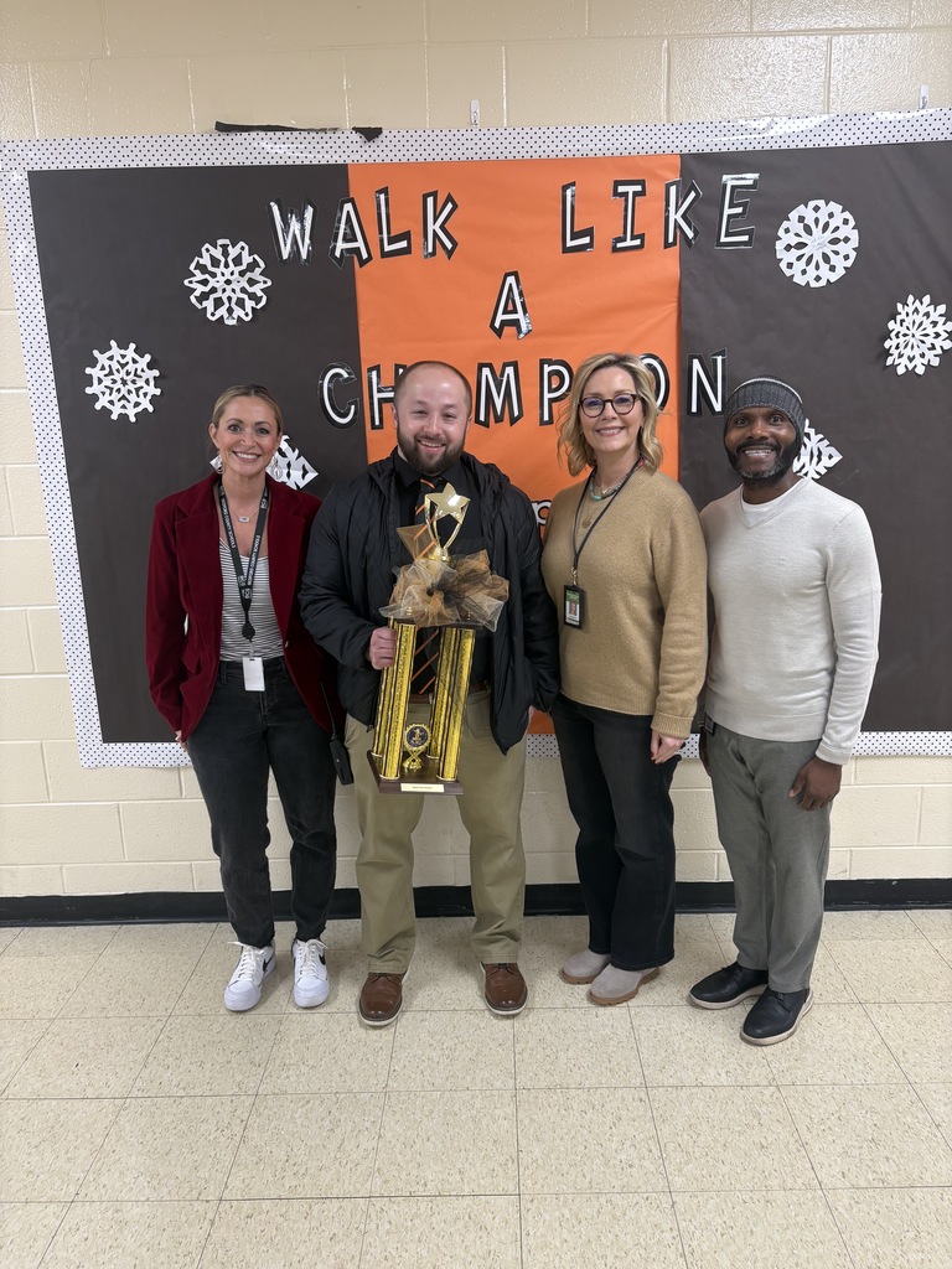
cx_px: 476
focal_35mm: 26
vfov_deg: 67.3
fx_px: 953
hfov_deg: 53.1
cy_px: 634
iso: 100
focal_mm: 5.96
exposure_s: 1/60
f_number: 1.6
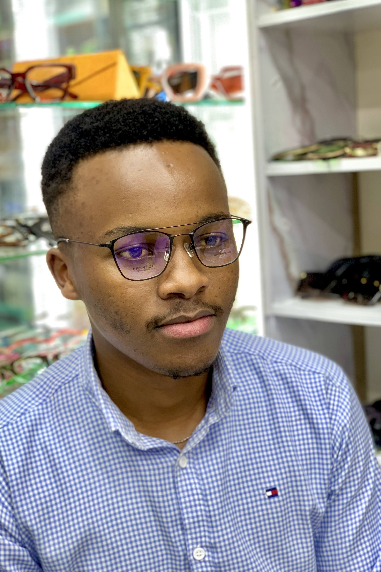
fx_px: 873
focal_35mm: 55
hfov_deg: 24.6
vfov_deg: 36.2
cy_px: 287
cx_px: 164
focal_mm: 6
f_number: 2.4
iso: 125
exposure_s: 1/75
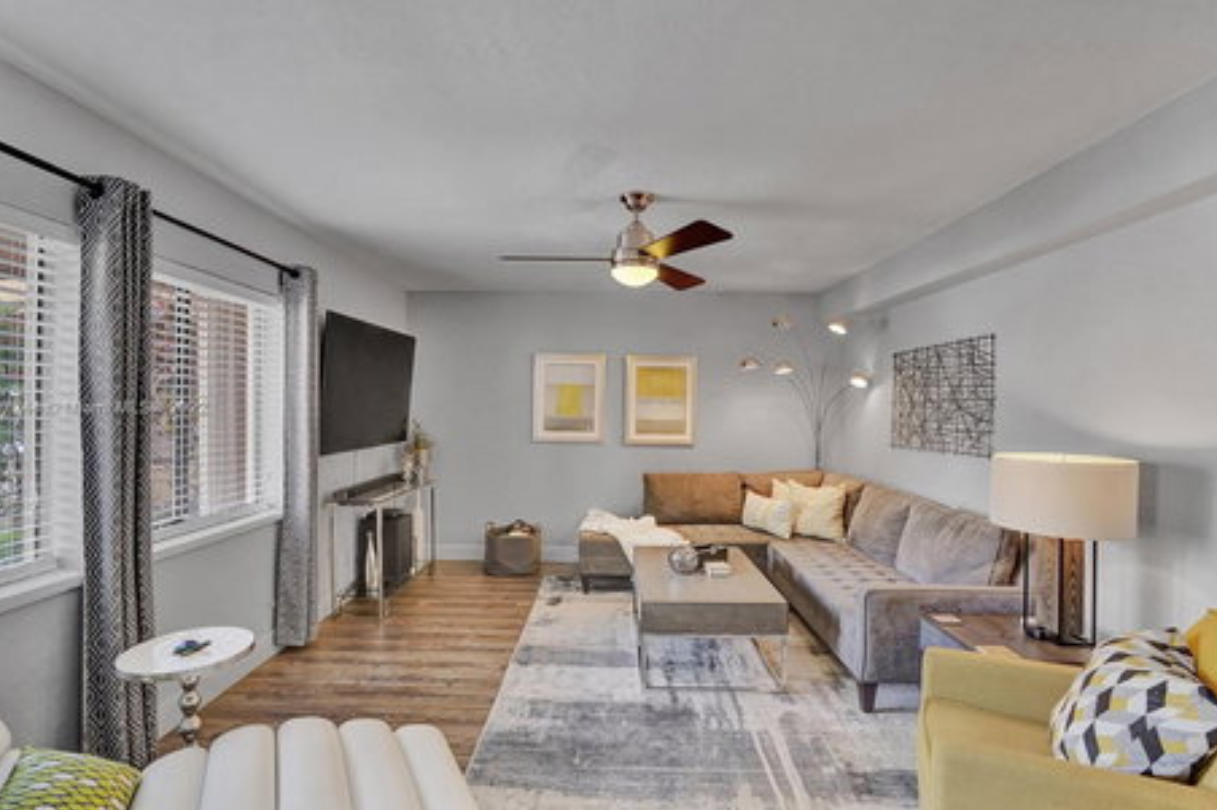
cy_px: 409
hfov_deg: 93.3
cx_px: 595
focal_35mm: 17
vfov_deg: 70.4
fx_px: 574
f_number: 3.2
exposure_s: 1/400
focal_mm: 16
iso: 1600
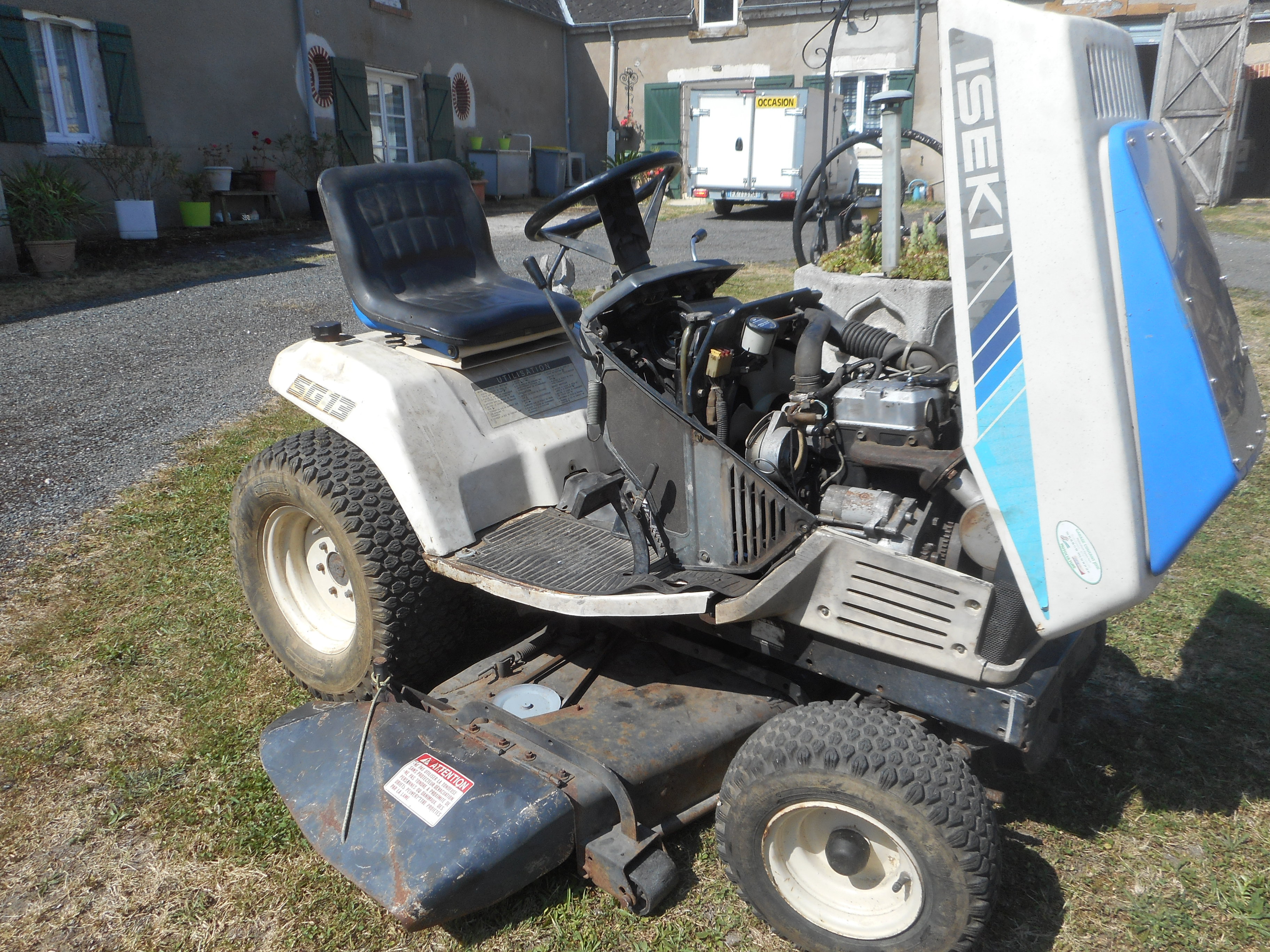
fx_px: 917
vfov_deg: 54.9
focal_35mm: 25
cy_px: 476
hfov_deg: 69.4
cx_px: 635
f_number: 3.7
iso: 80
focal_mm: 4.5
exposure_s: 1/640
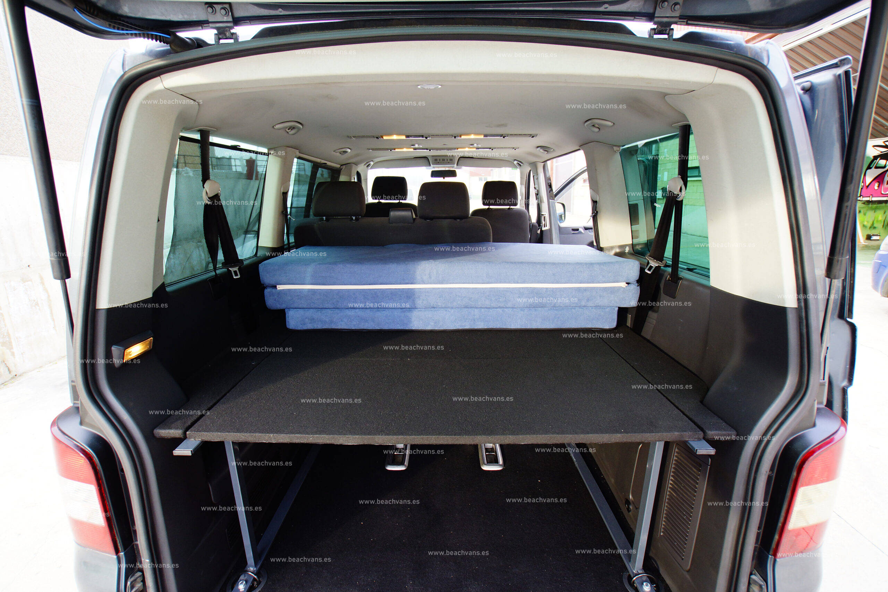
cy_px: 296
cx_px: 444
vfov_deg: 72.1
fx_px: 407
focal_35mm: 16
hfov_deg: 95.0
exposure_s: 1/25
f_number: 5
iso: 200
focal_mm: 11
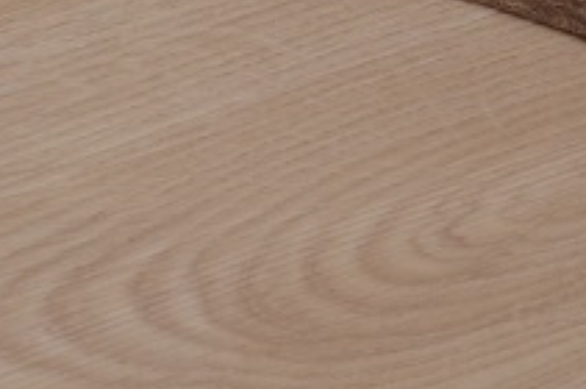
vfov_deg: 5.0
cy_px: 6
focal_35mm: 273
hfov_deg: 7.4
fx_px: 4437
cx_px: -358
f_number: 7.1
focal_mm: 32
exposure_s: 1/100
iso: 100
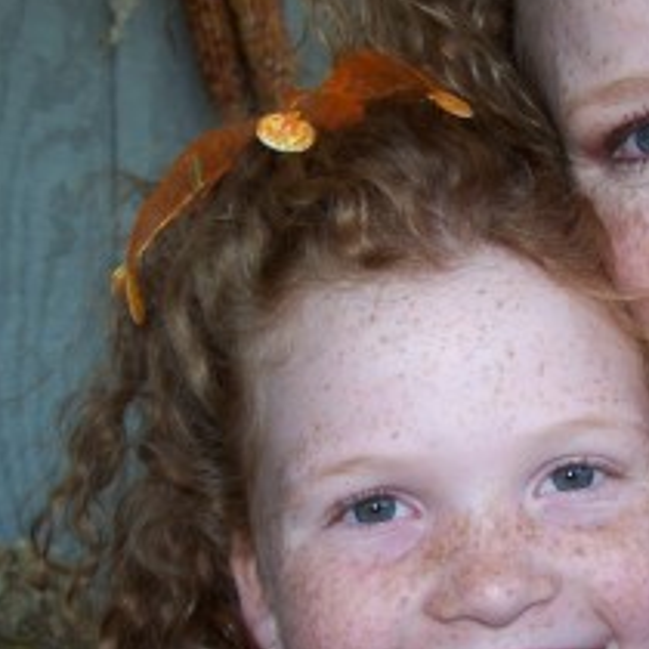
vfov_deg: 23.9
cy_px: 403
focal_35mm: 72
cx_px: 522
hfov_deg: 23.6
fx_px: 1527
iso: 80
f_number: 2.8
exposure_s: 1/60
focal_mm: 6.3
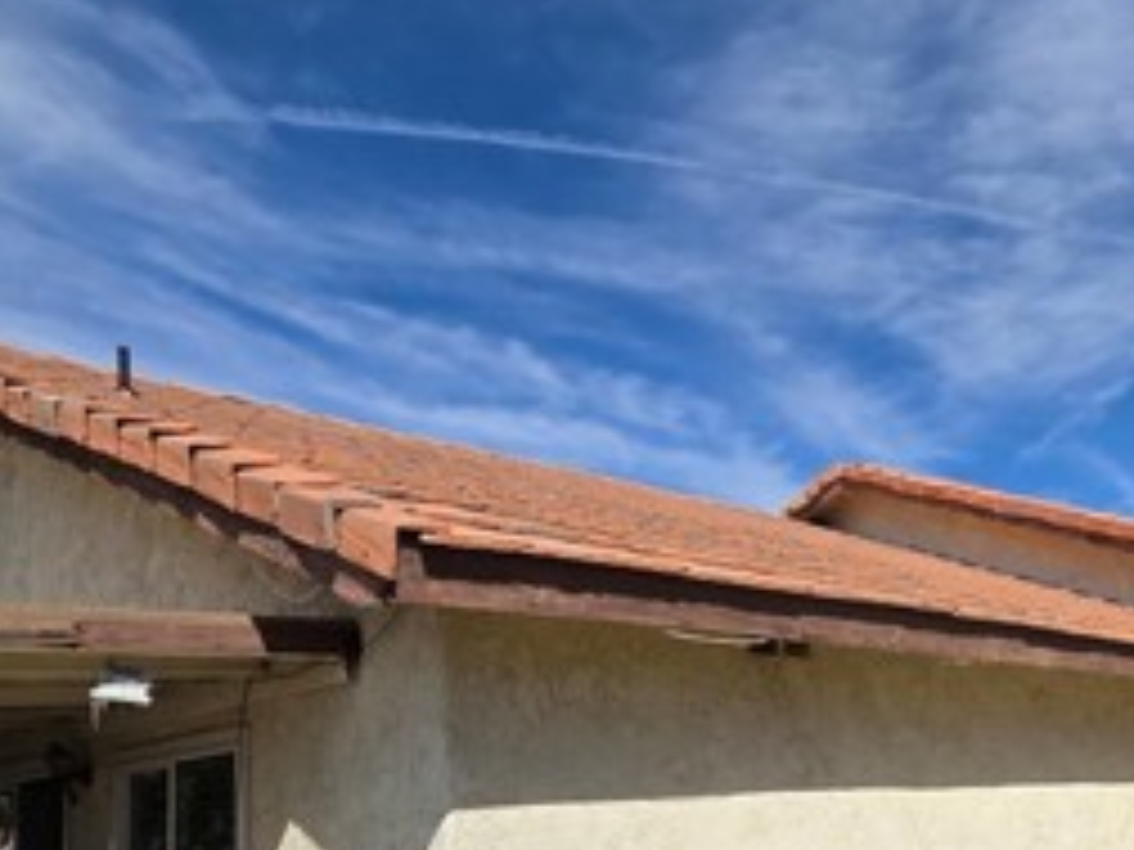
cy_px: 702
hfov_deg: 48.8
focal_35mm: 33
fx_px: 1081
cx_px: 1044
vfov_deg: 40.8
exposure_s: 1/3531
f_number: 2.2
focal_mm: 2.2
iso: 50
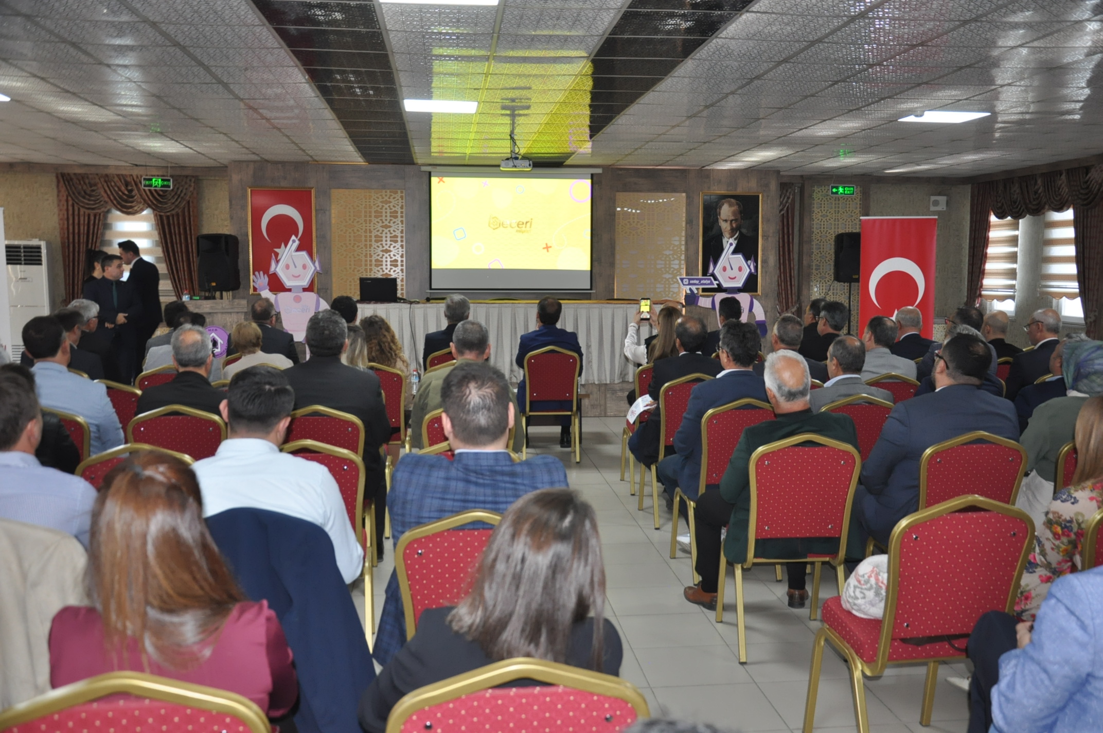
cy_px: 366
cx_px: 552
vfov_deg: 39.9
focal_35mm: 33
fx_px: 1010
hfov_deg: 57.3
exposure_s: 1/60
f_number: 3.8
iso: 800
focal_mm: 22
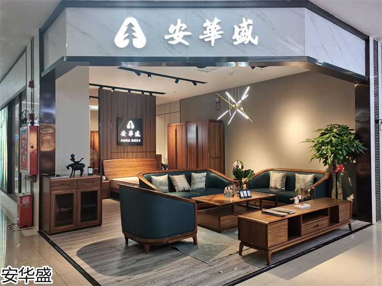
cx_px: 191
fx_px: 287
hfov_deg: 67.3
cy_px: 143
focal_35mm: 26
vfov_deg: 53.1
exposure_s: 1/100
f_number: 1.8
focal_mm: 5.58
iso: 320
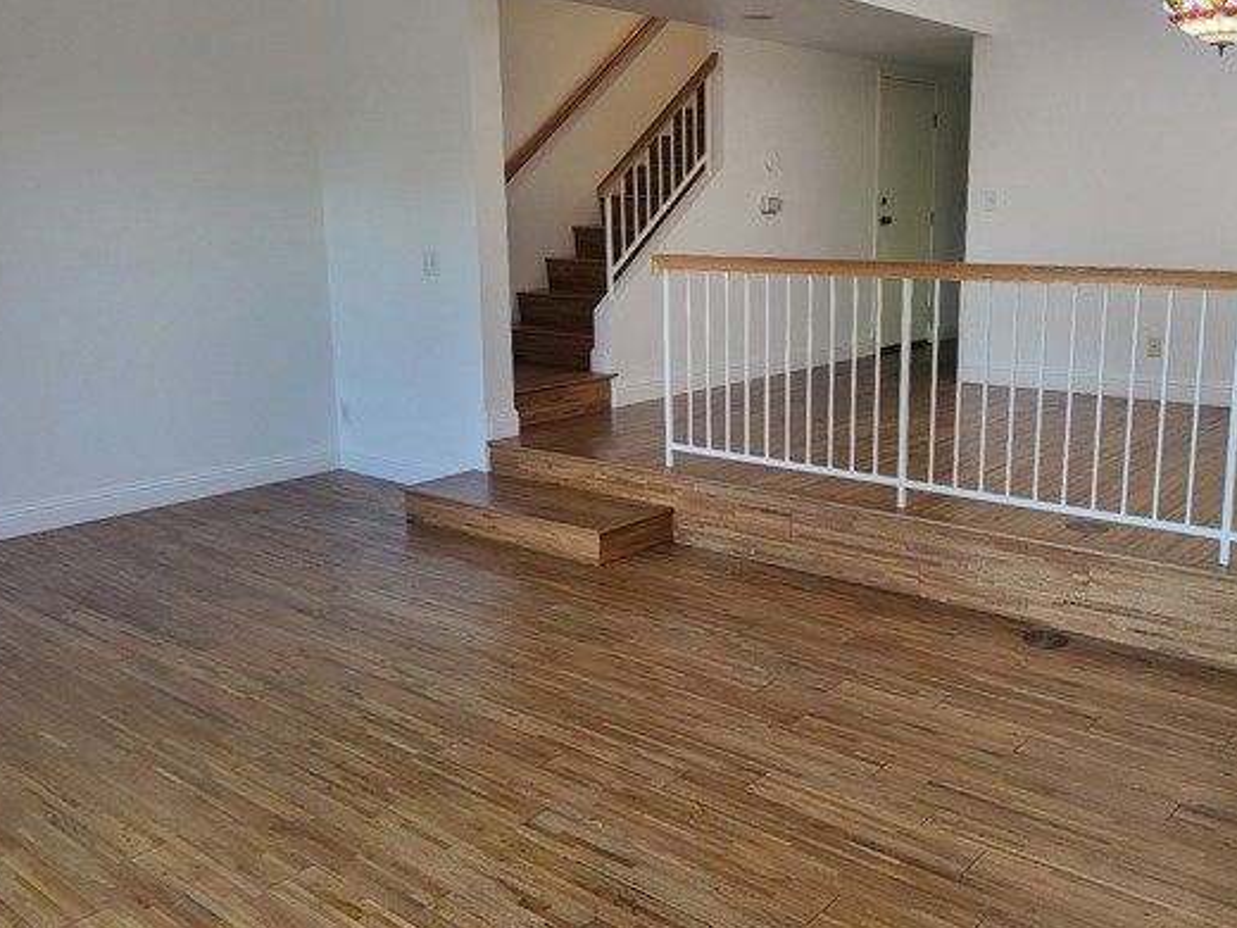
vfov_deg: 44.1
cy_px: 435
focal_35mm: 32
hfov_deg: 56.5
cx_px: 726
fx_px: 1144
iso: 200
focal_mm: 5.4
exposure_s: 1/60.2
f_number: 1.8
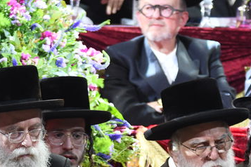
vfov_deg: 1.3
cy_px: 209
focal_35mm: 1020
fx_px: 7111
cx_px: -17
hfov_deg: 2.0
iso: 1600
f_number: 5.6
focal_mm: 260
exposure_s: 1/100
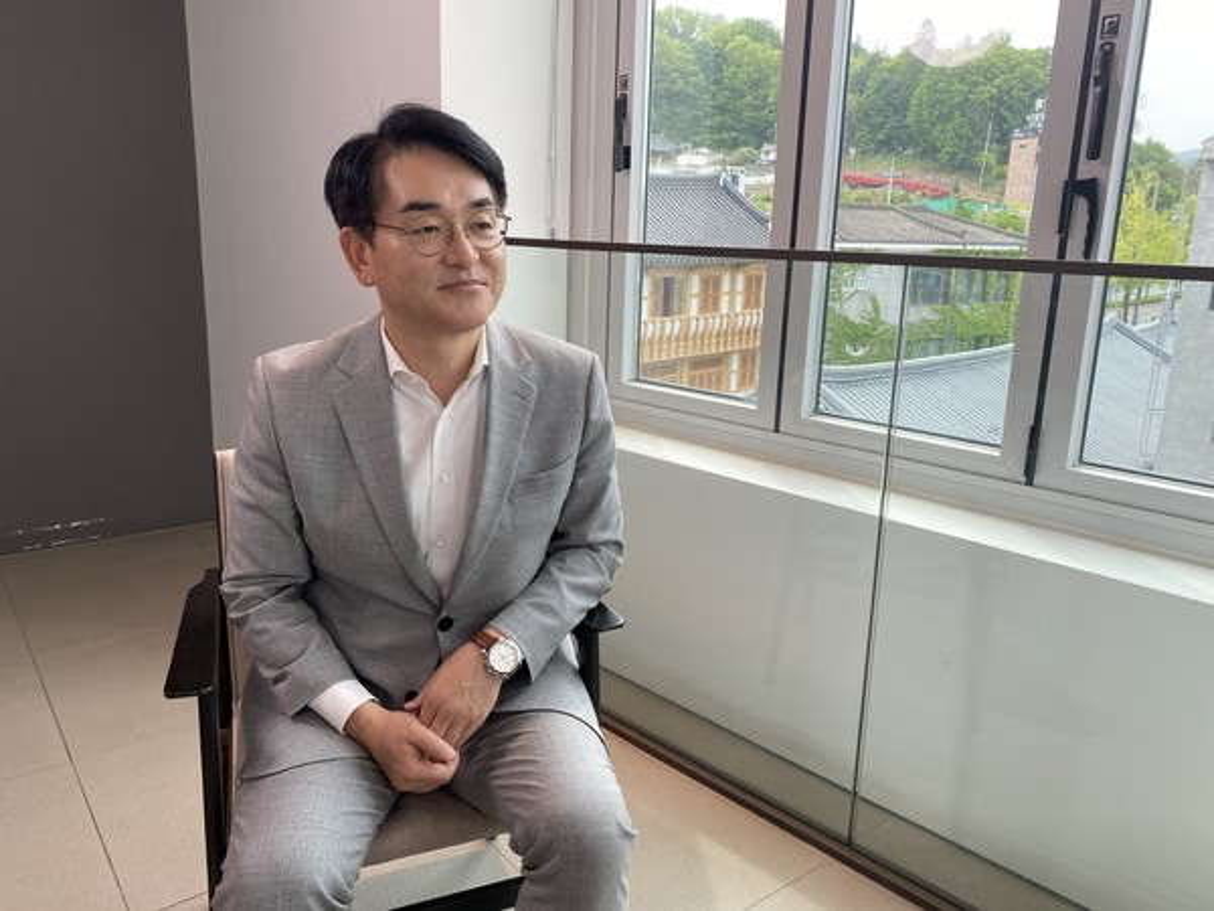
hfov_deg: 67.3
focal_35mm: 26
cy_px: 456
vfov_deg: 53.1
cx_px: 607
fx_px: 912
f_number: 1.8
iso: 32
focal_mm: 4.25
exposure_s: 1/191
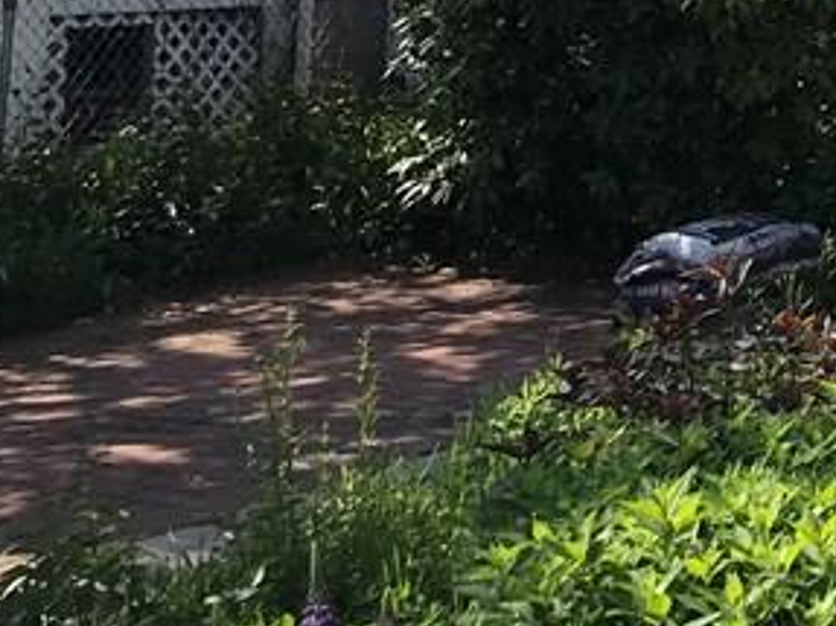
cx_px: 1378
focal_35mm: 100
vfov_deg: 13.5
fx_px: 2414
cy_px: -443
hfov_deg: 17.1
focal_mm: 3.99
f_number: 1.8
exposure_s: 1/1773
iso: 20
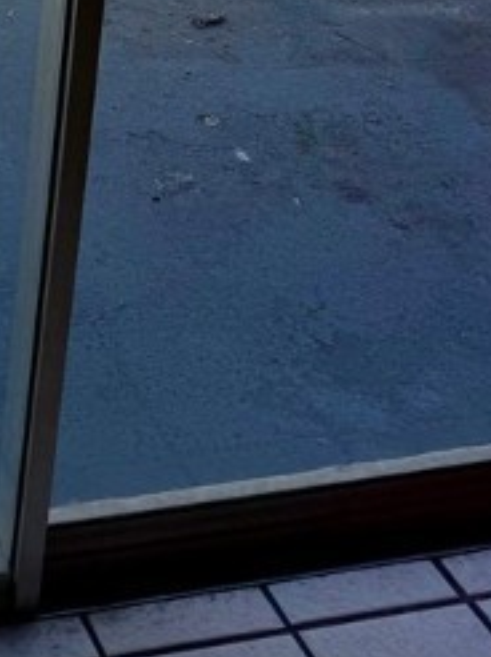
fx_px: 1421
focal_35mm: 75
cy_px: -315
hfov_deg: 17.5
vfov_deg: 21.9
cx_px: -259
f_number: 1.78
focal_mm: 6.76
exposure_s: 1/1292
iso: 80
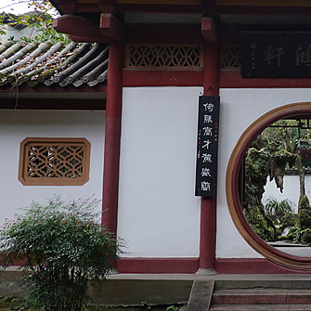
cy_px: 83
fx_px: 661
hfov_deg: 25.2
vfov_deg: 26.2
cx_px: 309
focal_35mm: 65
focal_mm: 12.01
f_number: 3.5
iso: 160
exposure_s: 1/40
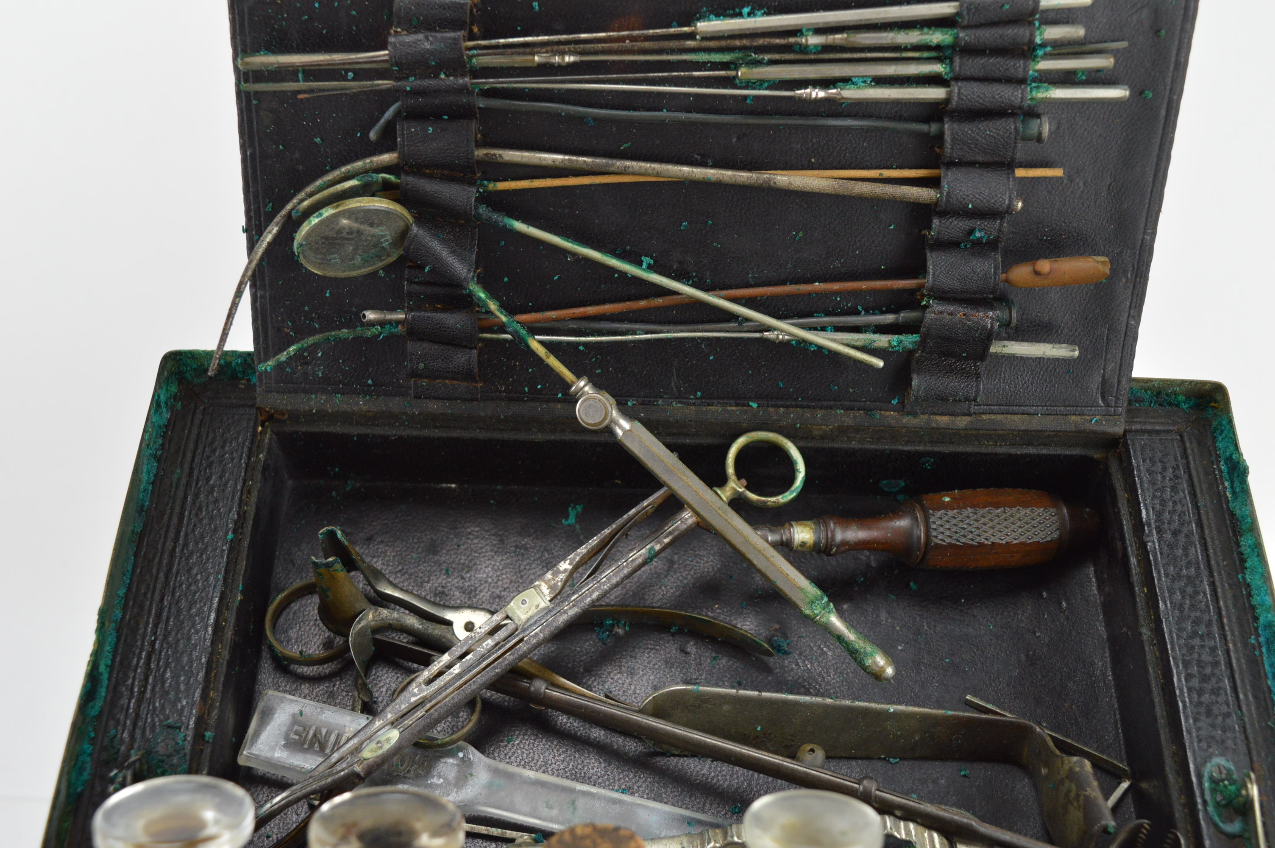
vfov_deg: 30.8
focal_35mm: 44
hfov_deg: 45.0
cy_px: 424
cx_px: 638
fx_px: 1539
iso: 800
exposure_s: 1/80
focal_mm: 29
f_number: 6.3
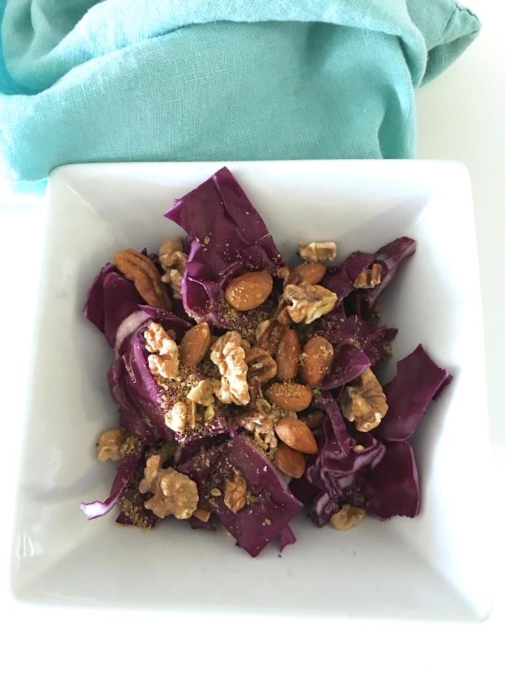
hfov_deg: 48.2
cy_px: 336
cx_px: 252
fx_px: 564
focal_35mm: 29
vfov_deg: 61.7
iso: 80
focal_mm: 4.15
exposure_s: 1/8
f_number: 2.2
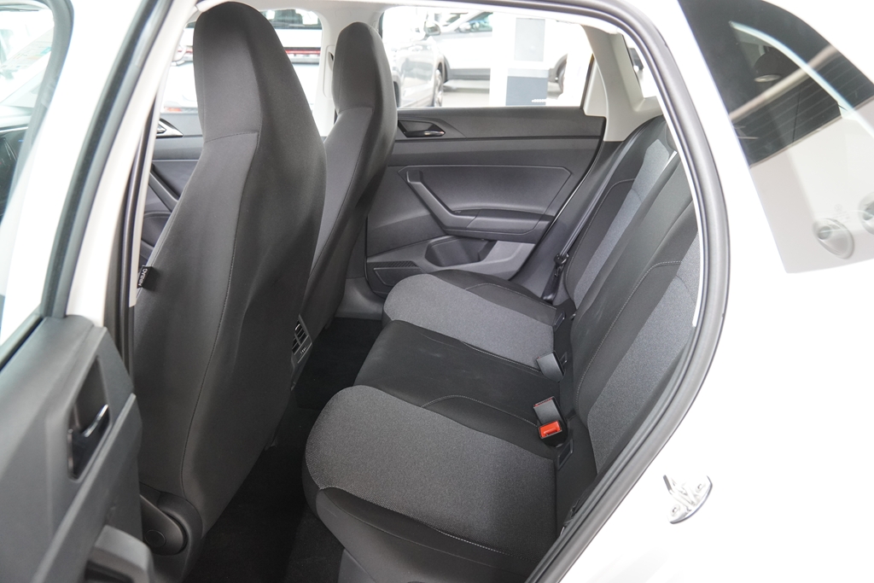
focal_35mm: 28
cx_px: 437
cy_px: 292
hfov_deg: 64.5
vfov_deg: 45.7
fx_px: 692
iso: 1250
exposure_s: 1/60
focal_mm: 19
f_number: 4
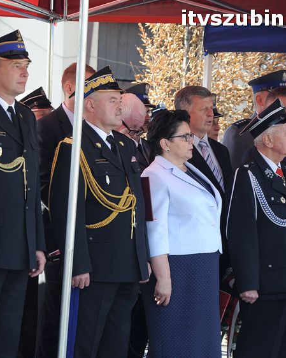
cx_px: 54
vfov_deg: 8.6
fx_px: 2366
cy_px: 179
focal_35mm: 224
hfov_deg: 6.9
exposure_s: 1/160
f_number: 5.6
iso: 400
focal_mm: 105
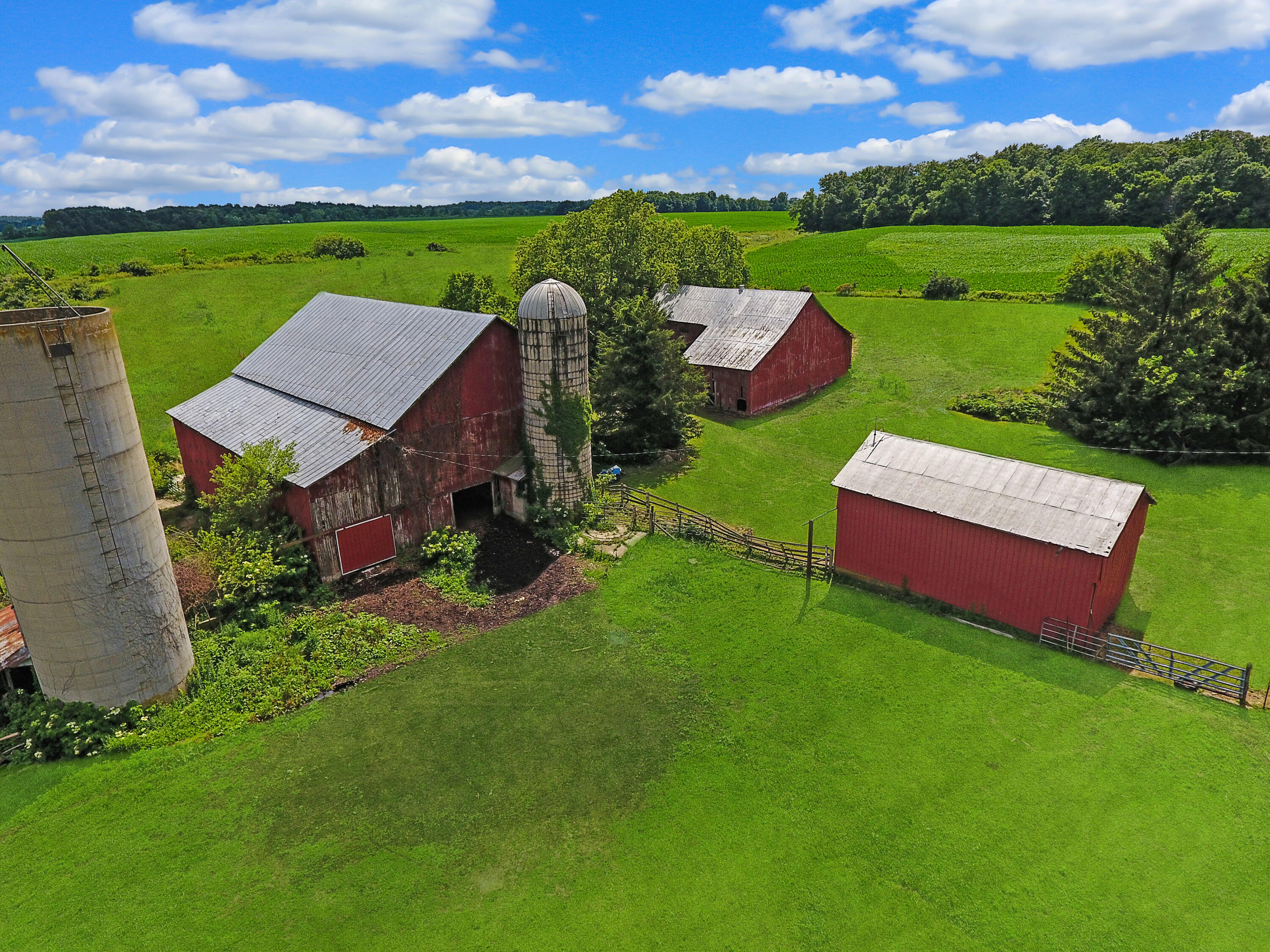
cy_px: 476
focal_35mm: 20
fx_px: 734
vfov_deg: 66.0
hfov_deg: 81.7
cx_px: 635
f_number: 2.8
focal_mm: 3.61
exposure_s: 1/1287
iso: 100
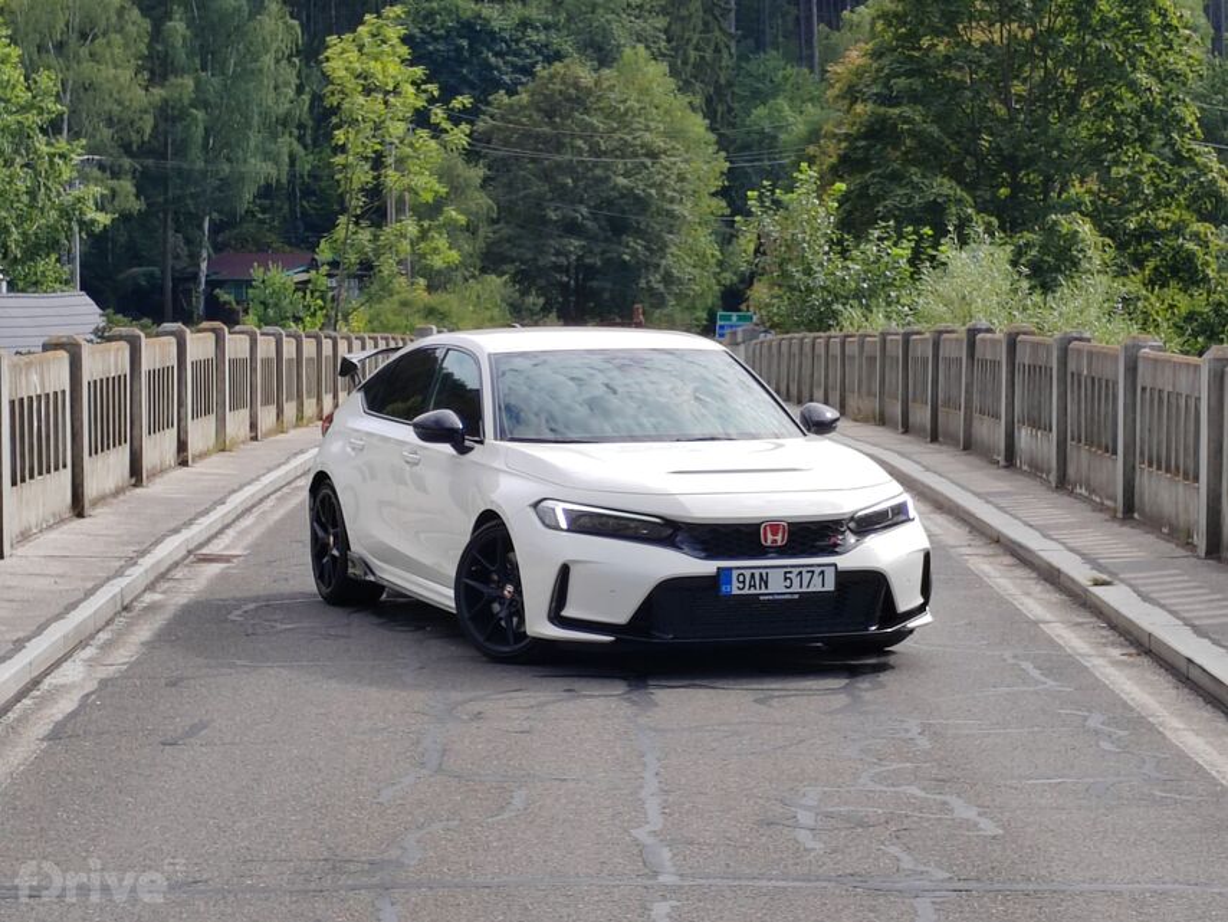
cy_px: 461
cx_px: 614
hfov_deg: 18.9
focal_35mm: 104
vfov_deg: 14.2
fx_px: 3690
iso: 100
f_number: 1.9
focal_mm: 5.52
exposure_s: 1/1055
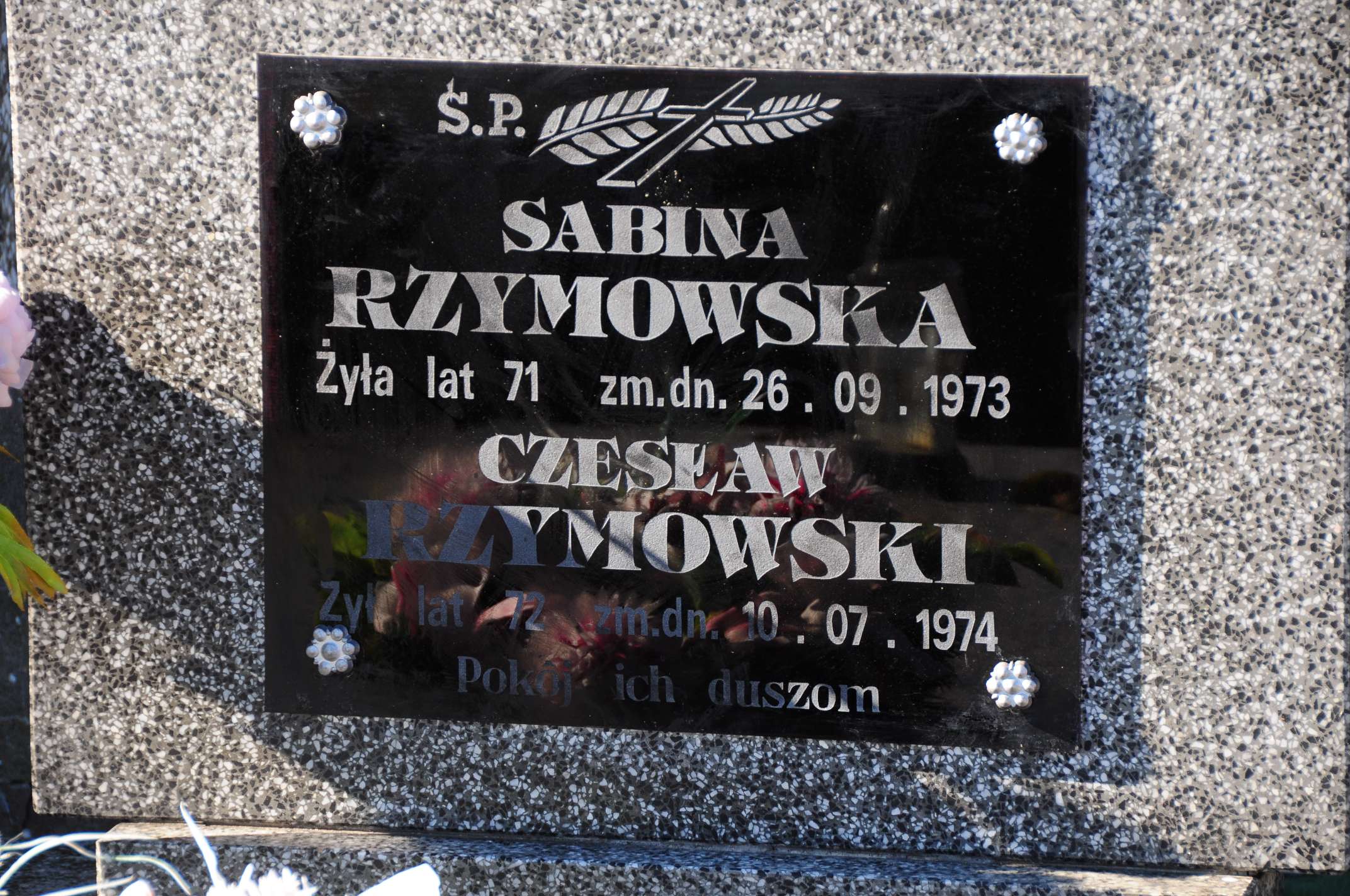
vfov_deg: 7.6
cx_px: 675
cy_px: 448
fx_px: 6742
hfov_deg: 11.4
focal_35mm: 180
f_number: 7.1
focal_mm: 120
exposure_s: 1/250
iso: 320
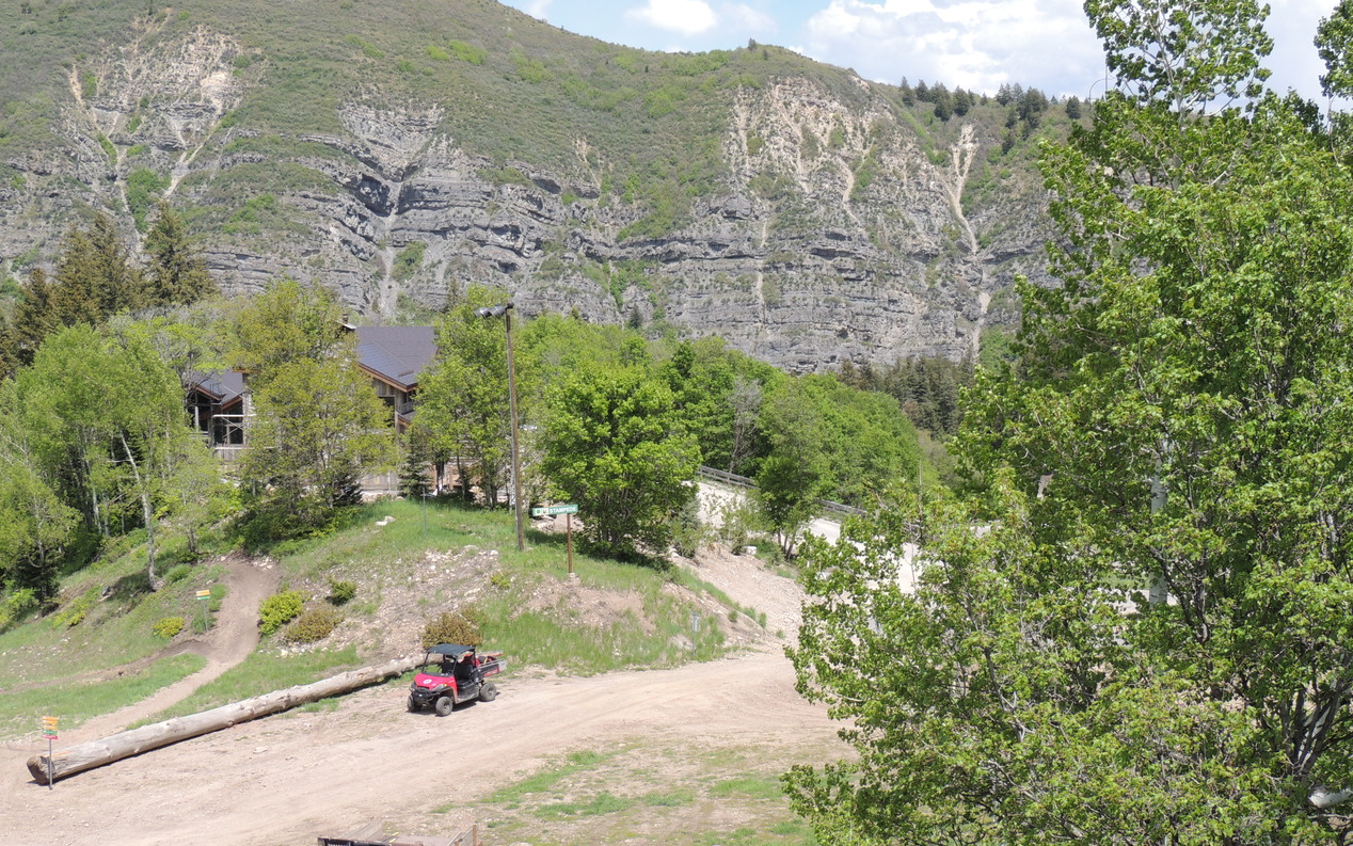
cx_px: 673
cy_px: 383
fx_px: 1696
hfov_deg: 43.5
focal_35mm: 46
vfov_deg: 28.0
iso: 100
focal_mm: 7.6
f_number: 3.4
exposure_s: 1/800
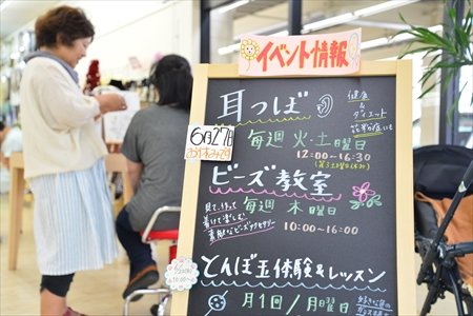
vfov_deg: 28.1
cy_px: 158
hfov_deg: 41.1
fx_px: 631
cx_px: 236
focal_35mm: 48
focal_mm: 48
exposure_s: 1/160
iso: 1800
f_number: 4.2
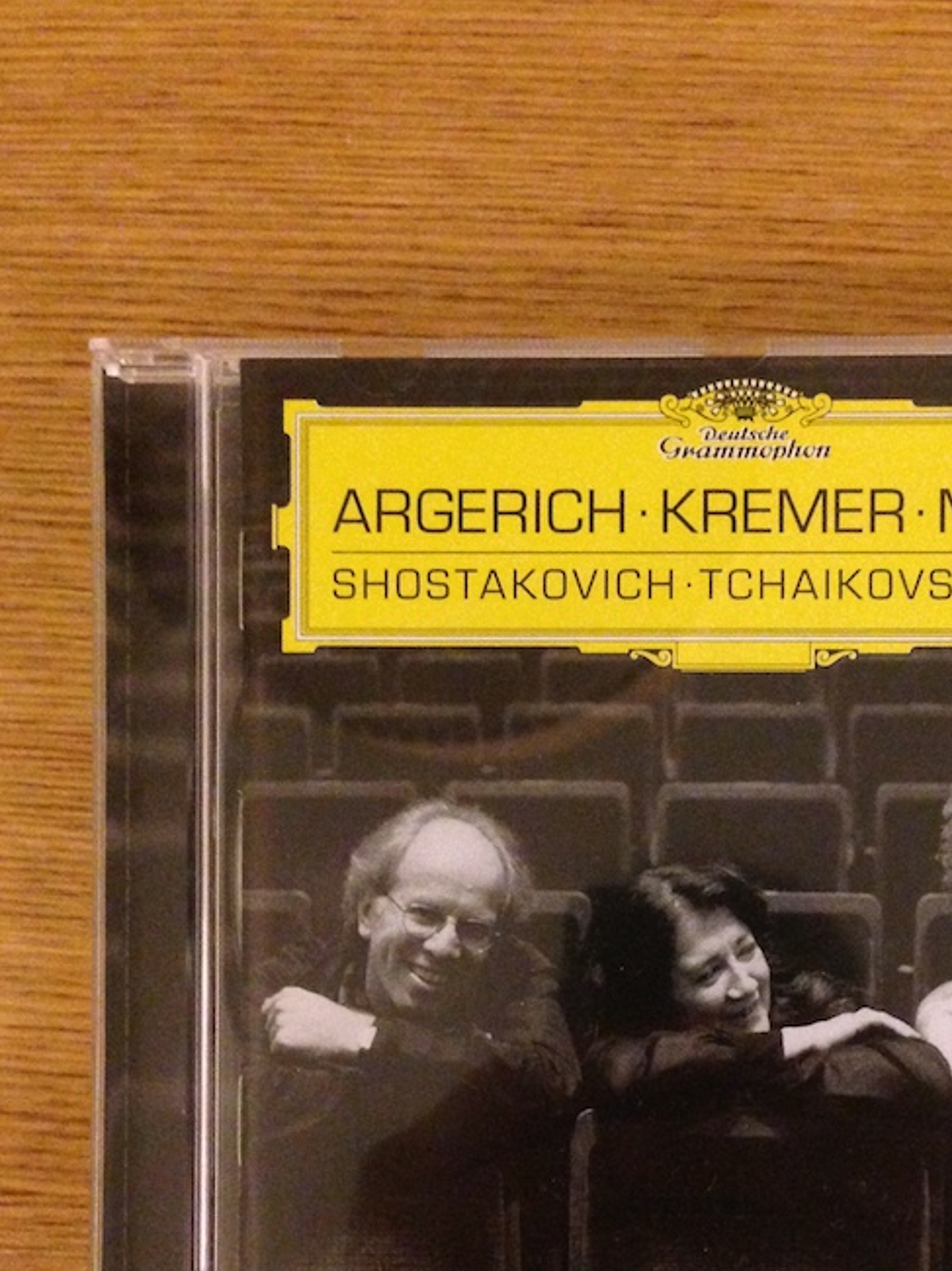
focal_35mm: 52
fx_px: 1908
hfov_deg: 27.6
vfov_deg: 36.2
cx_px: 725
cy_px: 903
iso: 640
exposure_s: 1/17
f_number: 2.4
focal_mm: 4.12
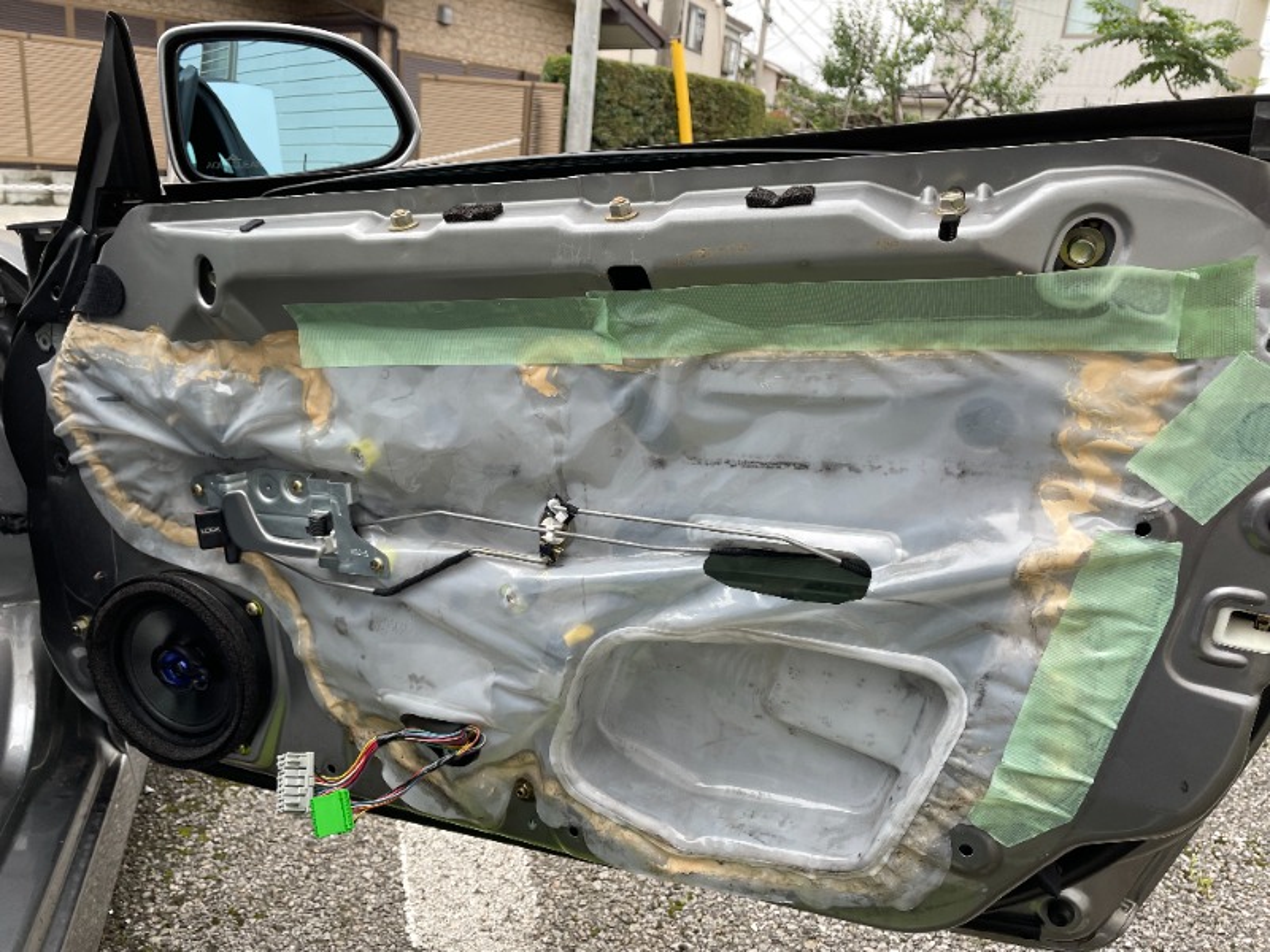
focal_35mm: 26
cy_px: 476
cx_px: 635
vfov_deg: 53.1
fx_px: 954
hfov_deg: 67.3
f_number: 1.6
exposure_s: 1/121
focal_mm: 4.2
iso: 50
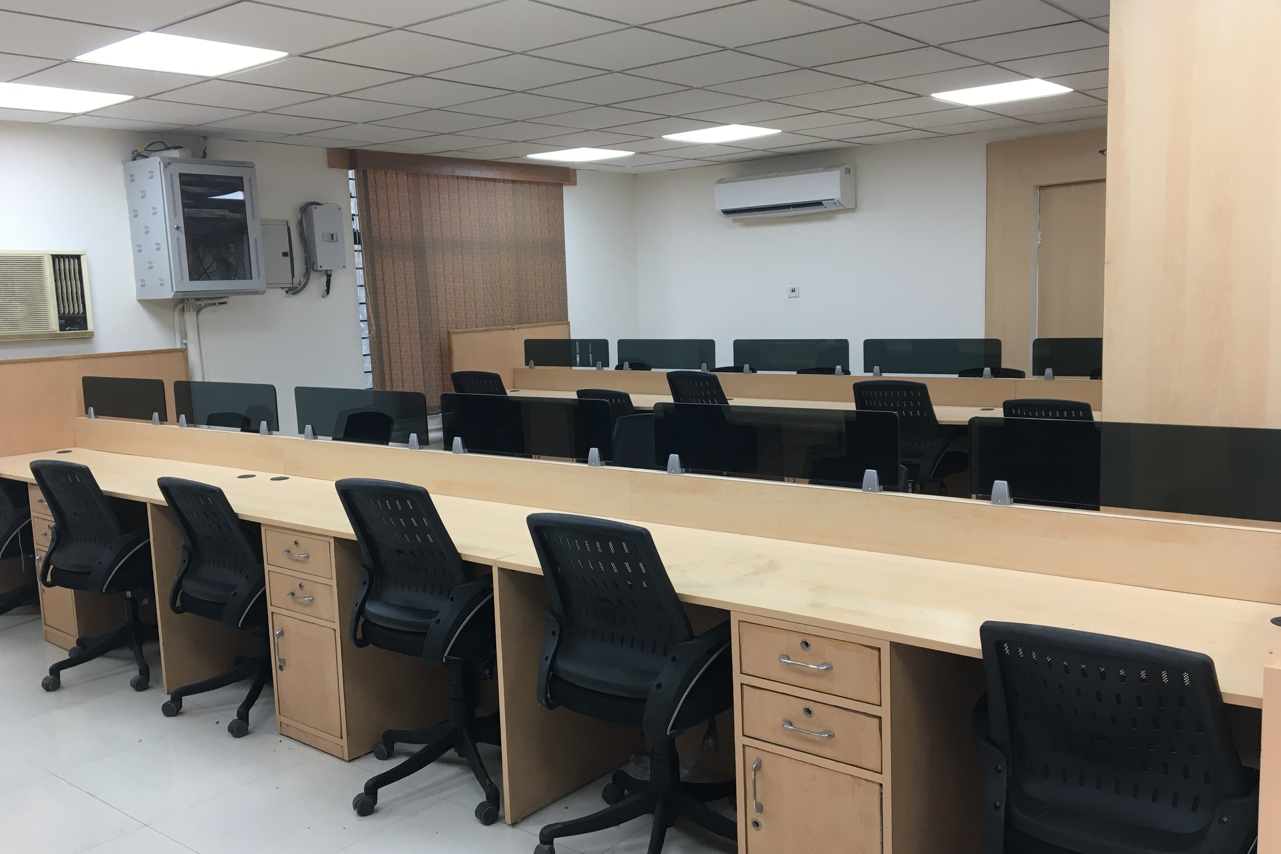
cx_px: 644
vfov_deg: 42.3
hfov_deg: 60.3
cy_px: 440
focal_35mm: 31
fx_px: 1103
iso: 32
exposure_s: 1/33
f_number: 2.2
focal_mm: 4.15
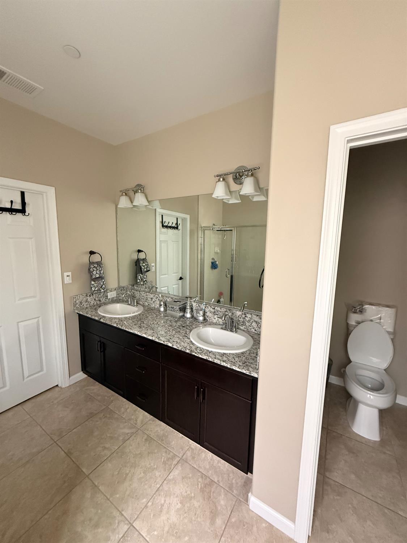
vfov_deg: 102.1
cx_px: 204
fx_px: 219
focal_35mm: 14
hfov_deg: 85.7
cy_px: 272
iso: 800
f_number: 2.2
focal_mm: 2.22
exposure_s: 1/60
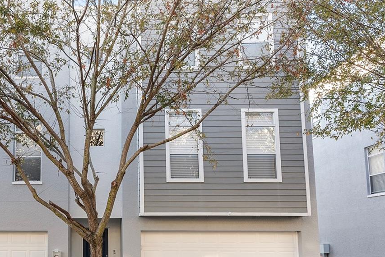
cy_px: 204
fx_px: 321
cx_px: 89
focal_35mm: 30
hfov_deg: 58.2
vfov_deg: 41.9
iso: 100
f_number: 8
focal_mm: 16
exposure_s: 1/6
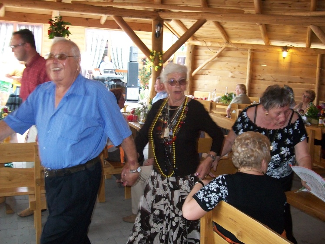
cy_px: 122
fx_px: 338
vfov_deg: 39.7
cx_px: 162
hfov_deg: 51.4
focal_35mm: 36
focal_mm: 6
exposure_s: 1/30
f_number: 2.7
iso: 160
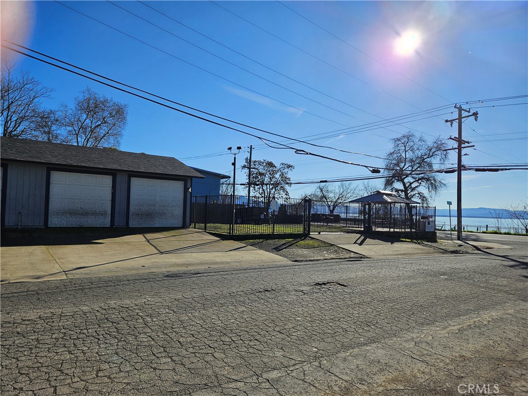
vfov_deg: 58.9
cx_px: 264
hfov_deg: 73.9
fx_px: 351
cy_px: 198
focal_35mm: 23
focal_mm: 5.4
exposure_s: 1/3747
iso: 25
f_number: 1.8
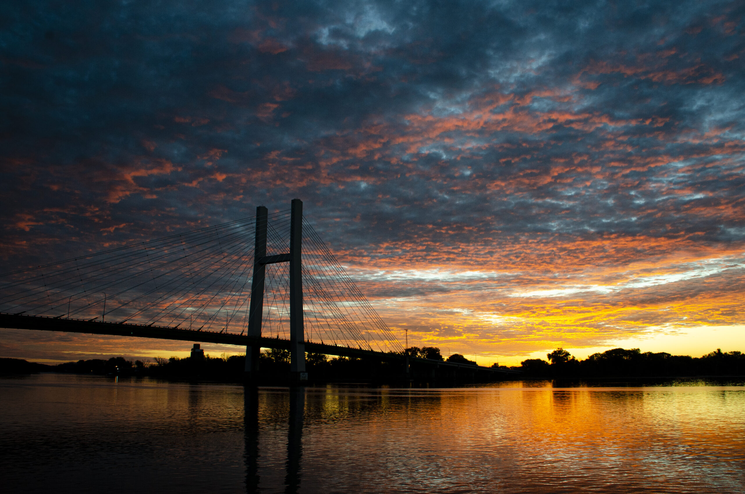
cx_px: 372
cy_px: 247
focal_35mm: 27
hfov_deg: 67.5
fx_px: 558
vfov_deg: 47.7
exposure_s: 1/60
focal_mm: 18
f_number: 9
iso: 220
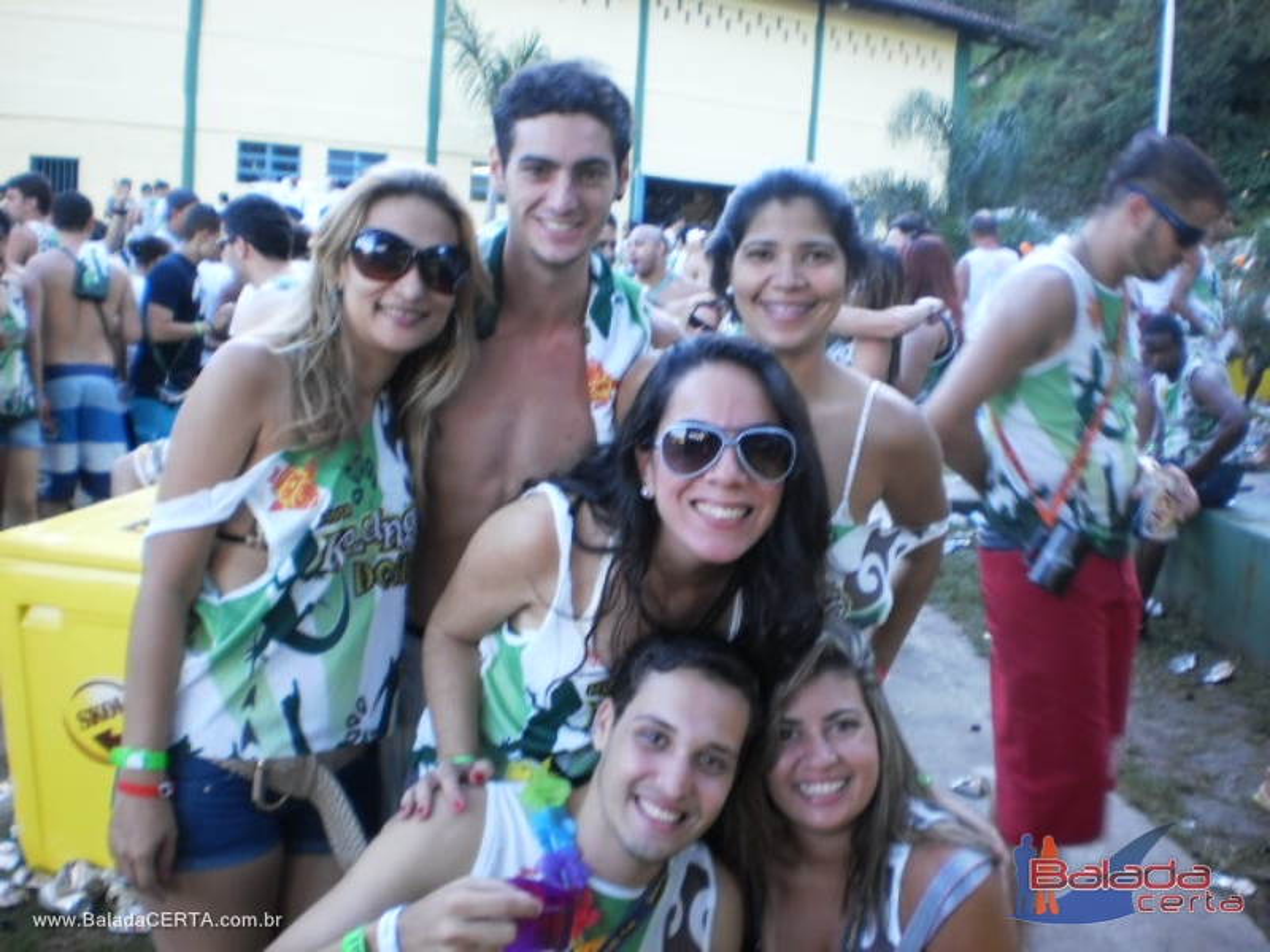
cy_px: 476
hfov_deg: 51.4
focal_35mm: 36
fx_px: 1321
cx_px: 635
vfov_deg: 39.7
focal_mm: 6.3
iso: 100
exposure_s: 1/30
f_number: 3.1
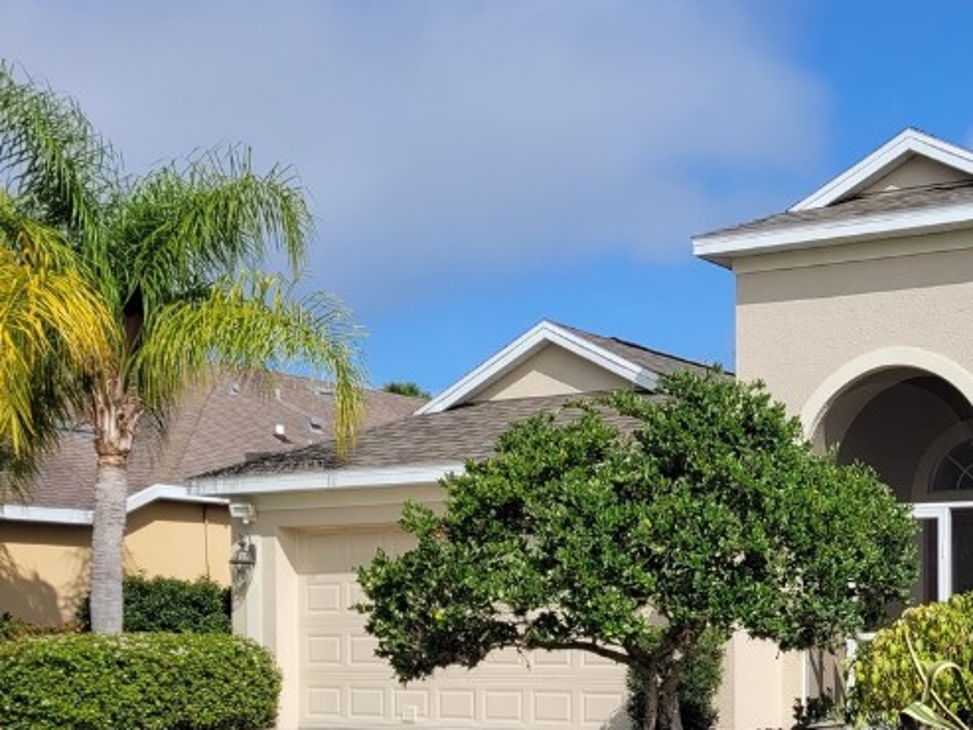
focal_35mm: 54
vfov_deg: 26.3
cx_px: 892
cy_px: 637
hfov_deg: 33.5
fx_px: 1518
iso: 40
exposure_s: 1/3363
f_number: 1.8
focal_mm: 5.4
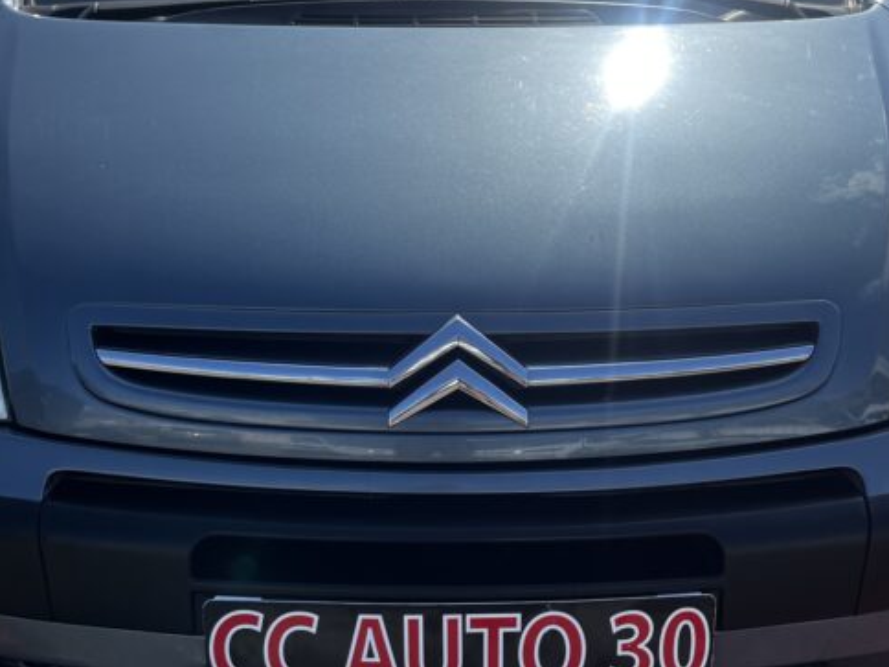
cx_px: 437
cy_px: 309
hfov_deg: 43.8
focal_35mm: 43
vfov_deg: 33.6
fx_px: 1104
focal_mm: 5.1
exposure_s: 1/2825
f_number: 1.6
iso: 50
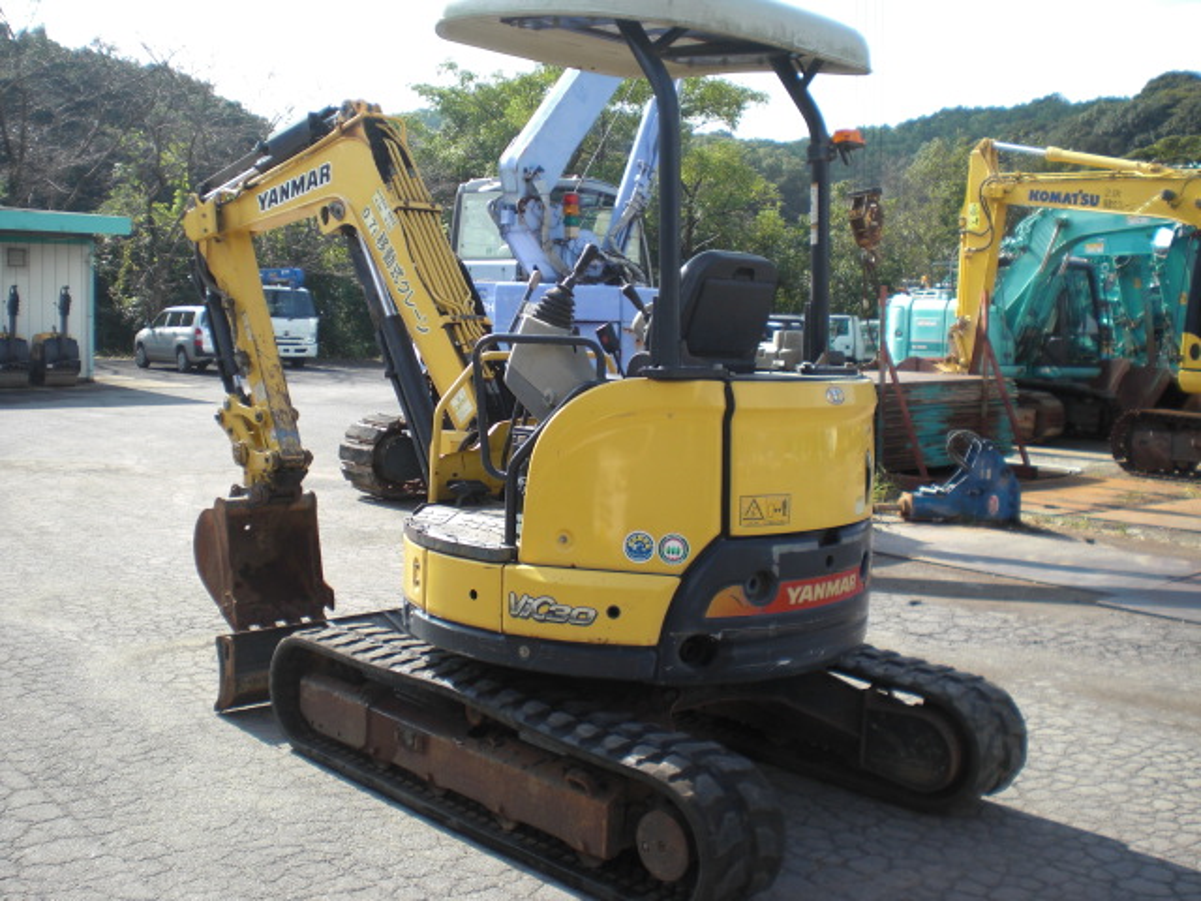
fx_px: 1318
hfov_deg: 49.0
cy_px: 450
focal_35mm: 38
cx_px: 600
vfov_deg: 37.7
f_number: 3.1
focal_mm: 6.3
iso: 64
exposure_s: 1/320
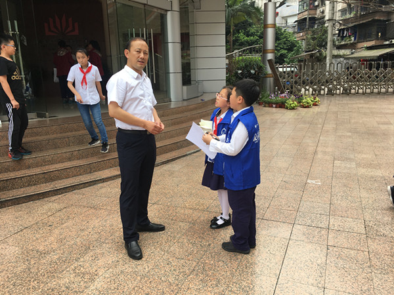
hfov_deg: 61.7
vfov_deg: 48.2
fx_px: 330
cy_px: 148
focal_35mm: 29
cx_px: 197
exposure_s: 1/516
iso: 25
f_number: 2.2
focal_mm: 4.15
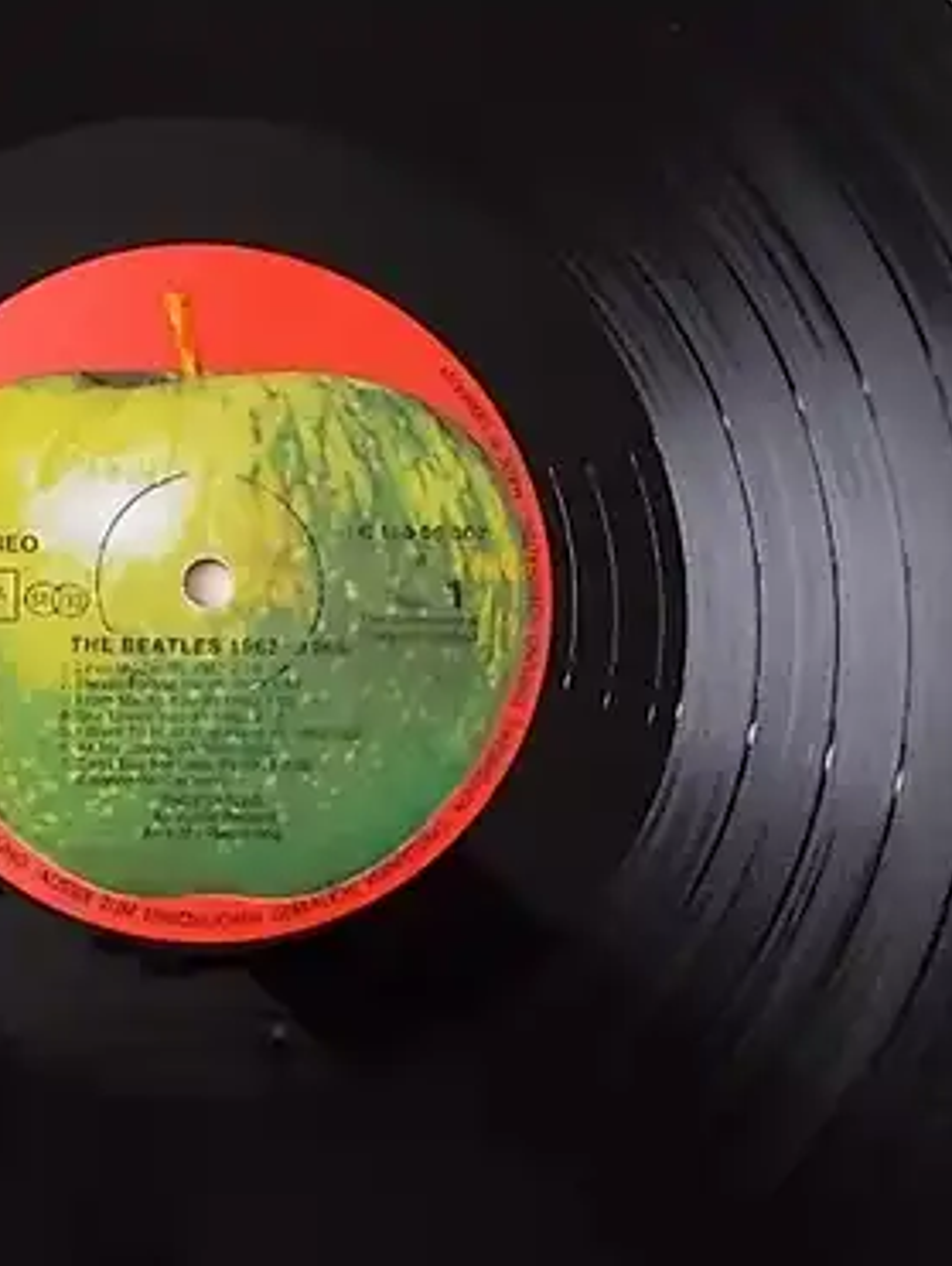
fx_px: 1281
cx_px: 133
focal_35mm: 35
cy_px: 633
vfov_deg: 52.6
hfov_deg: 38.5
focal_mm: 4.6
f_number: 3.2
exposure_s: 1/20
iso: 200
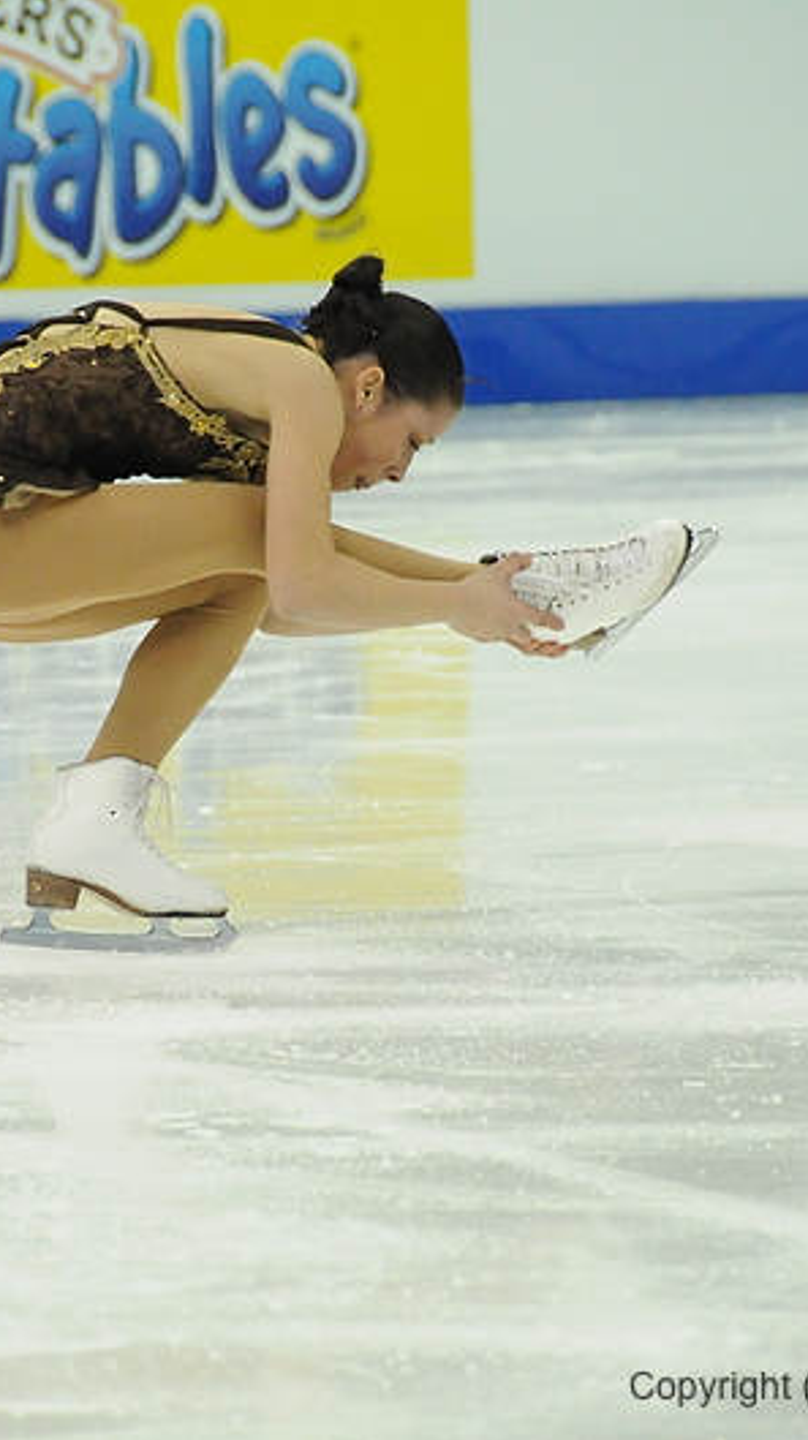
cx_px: 204
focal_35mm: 475
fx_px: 18118
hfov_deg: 2.6
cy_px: 720
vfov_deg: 4.5
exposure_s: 1/640
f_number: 5.6
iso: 3200
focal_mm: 200
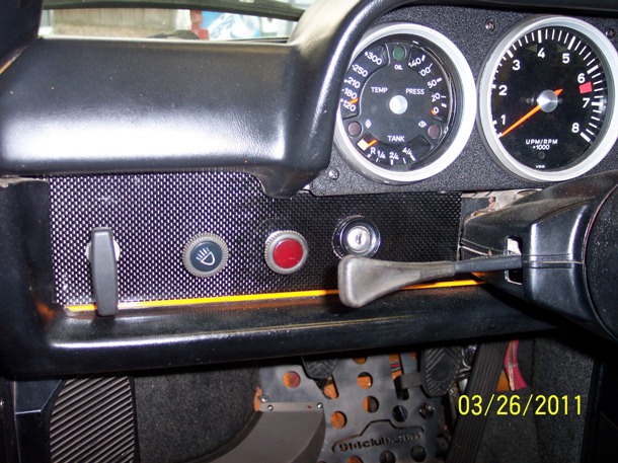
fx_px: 678
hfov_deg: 49.0
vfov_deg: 37.7
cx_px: 309
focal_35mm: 38
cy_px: 232
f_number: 2.8
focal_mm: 8
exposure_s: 1/30
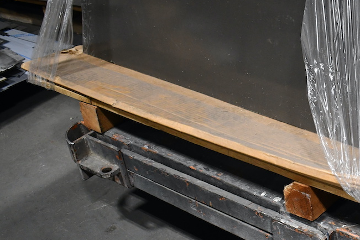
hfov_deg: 31.6
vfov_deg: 22.9
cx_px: 353
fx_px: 590
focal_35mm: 59
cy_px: 167
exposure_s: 1/125
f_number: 3.8
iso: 1600
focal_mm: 20
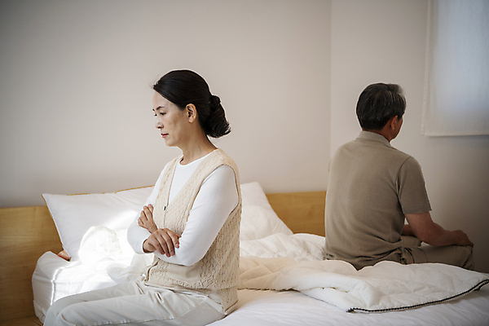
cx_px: 244
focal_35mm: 48
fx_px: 652
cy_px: 163
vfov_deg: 28.1
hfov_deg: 41.1
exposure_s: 1/500
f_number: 2.8
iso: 400
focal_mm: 48
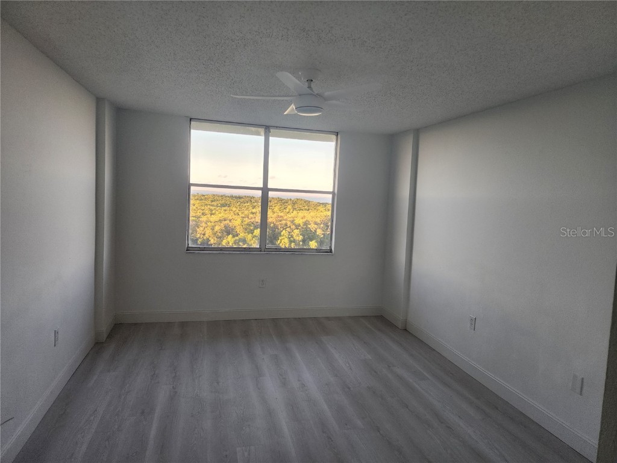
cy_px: 232
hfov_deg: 73.9
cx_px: 308
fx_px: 410
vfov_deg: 58.9
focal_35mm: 23
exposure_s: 1/180
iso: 200
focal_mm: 6.4
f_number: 1.8
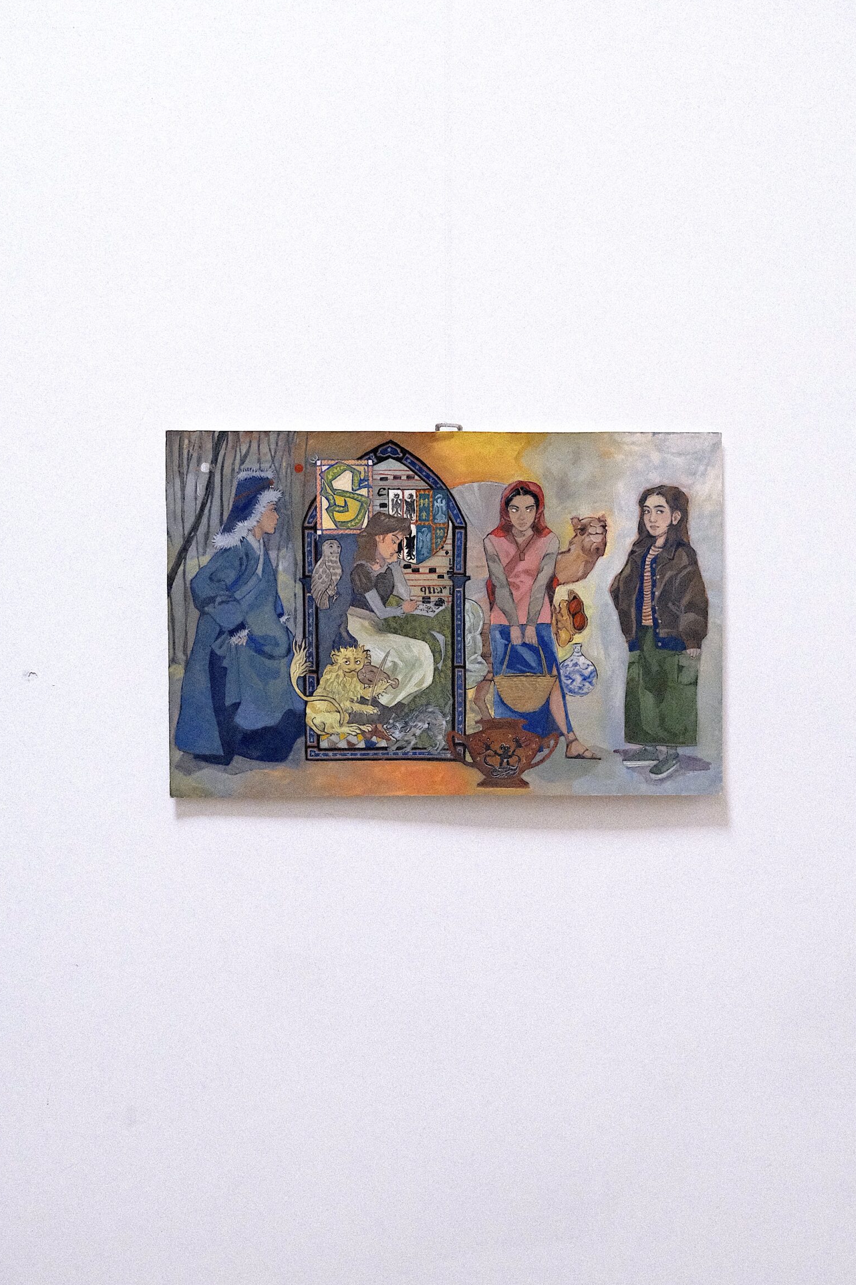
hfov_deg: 31.9
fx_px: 1498
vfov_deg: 46.4
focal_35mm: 42
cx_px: 466
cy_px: 669
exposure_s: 1/680
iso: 6400
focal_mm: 25.4
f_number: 3.6
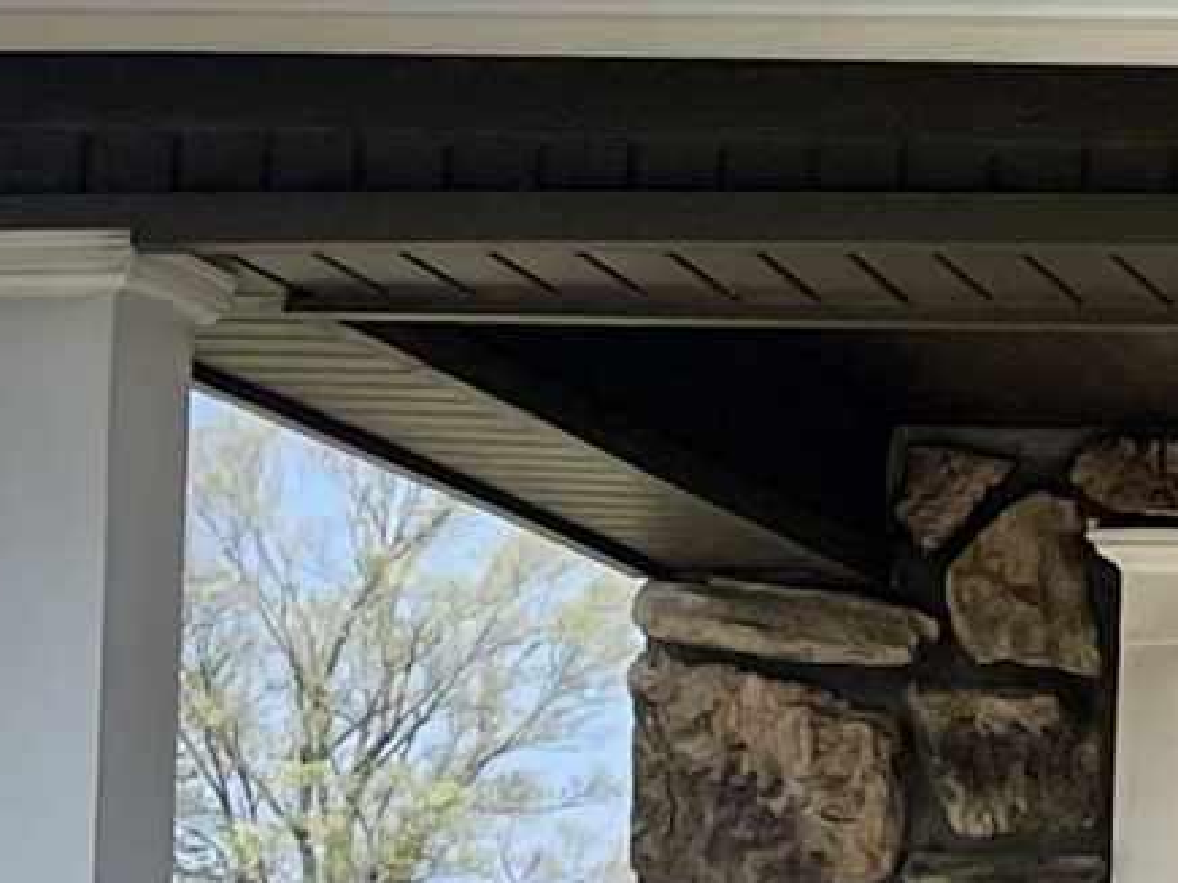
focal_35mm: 183
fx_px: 6228
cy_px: 1033
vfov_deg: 8.0
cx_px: 3069
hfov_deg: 9.3
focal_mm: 4.2
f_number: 1.6
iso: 32
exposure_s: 1/3040
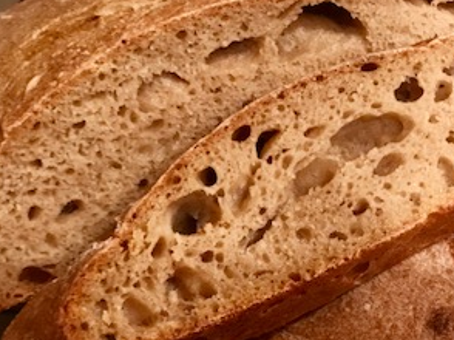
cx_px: 354
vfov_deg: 22.9
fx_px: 799
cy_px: 349
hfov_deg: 31.0
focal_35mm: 61
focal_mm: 3.99
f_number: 1.8
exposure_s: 1/4
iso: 100
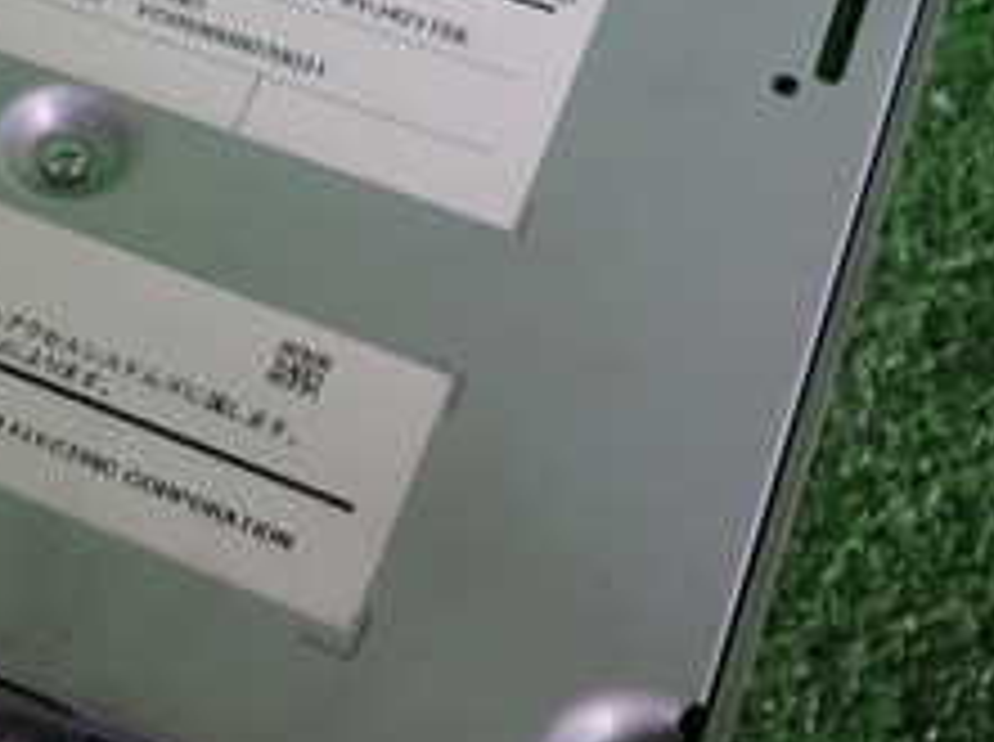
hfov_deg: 26.9
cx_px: -18
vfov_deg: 21.5
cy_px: 306
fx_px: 1949
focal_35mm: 68
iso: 200
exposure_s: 1/50
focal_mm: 4.5
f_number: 2
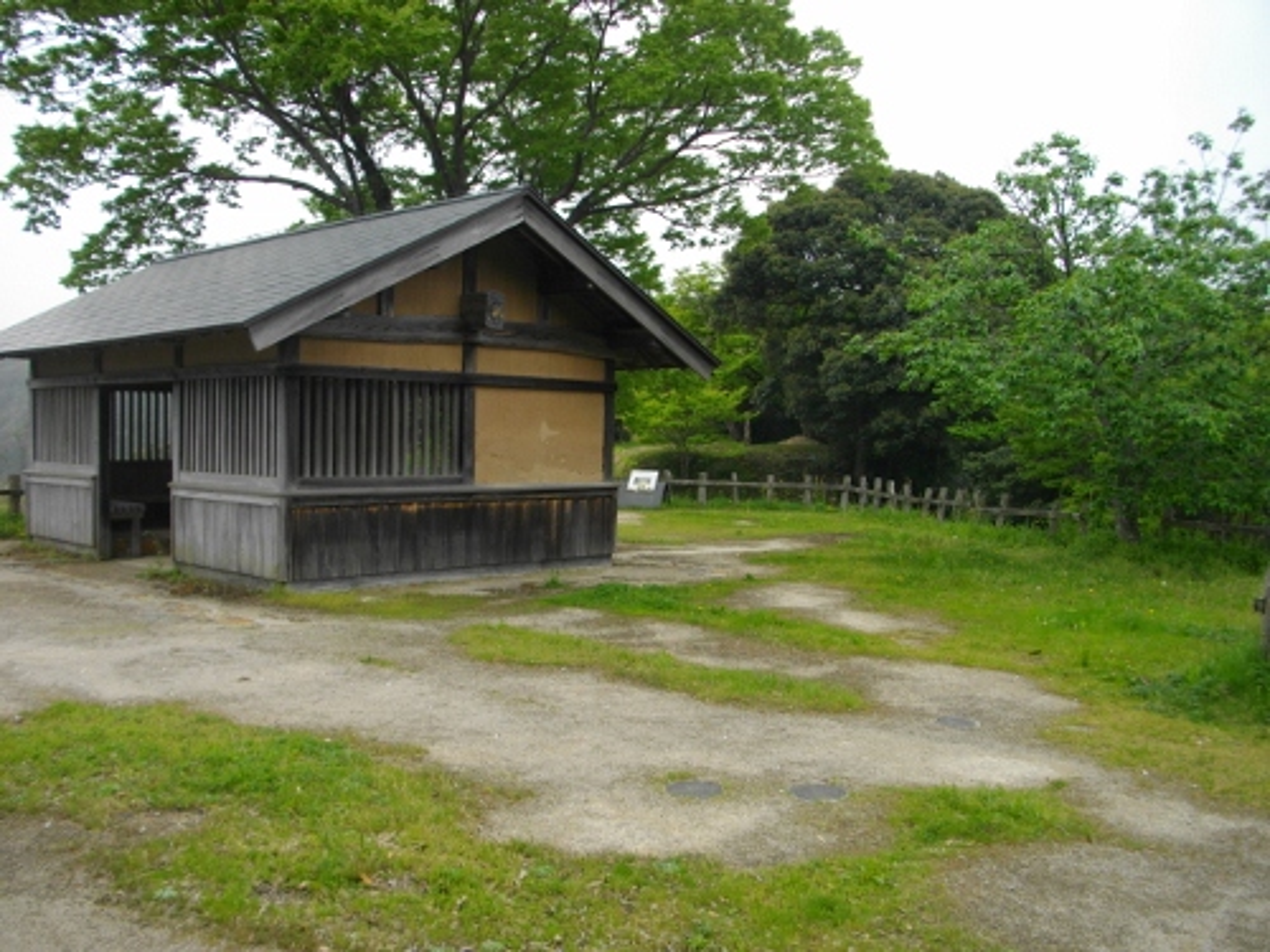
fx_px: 1174
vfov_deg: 44.2
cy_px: 476
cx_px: 635
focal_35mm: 32
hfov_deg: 56.8
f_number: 2.9
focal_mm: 5.7
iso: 100
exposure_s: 1/640
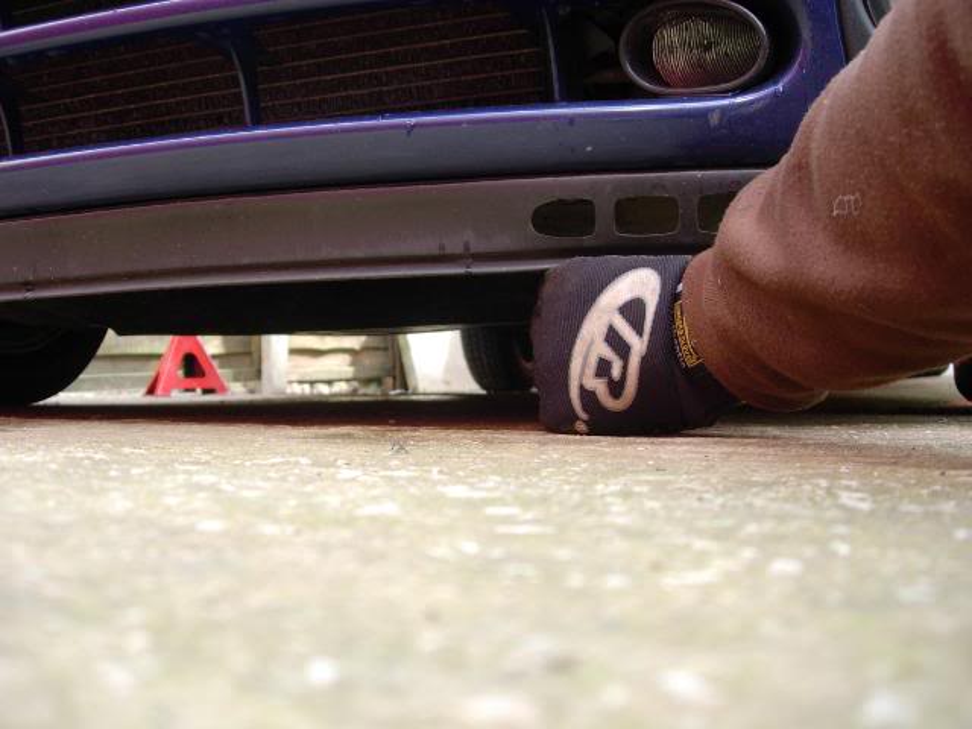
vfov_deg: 37.7
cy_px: 364
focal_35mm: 38
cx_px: 486
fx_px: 1067
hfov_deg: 49.0
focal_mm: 7.8
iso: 79
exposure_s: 1/95.8
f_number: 2.8
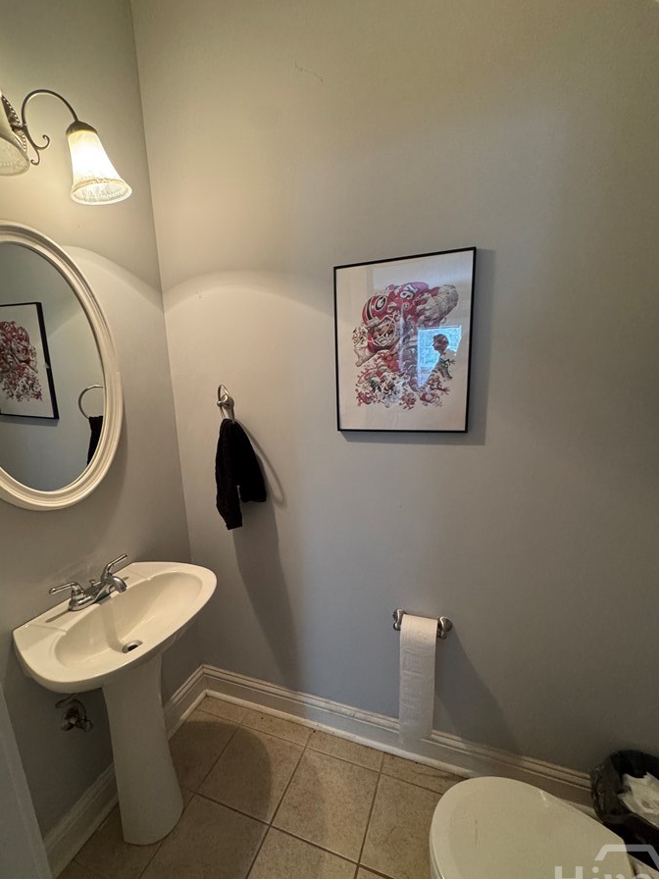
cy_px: 458
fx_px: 406
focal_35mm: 16
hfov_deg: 78.0
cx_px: 313
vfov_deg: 94.4
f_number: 2.2
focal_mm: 2.22
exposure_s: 1/60
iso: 500
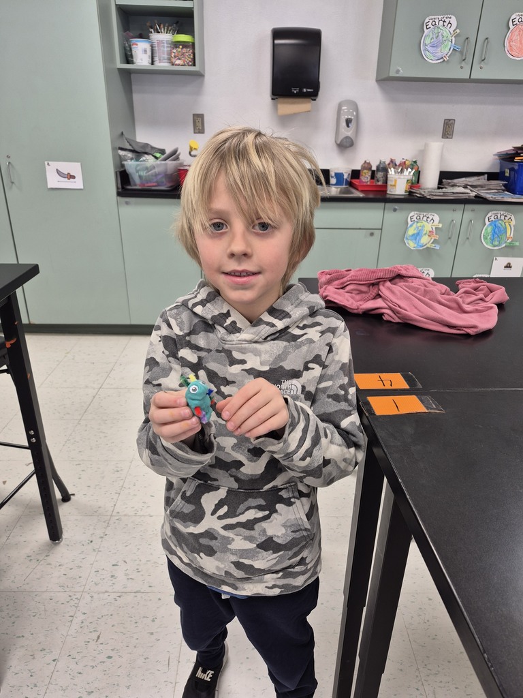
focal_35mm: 23
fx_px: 463
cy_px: 349
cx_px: 262
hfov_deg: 58.9
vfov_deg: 73.9
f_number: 1.8
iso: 50
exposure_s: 1/61
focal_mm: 5.4
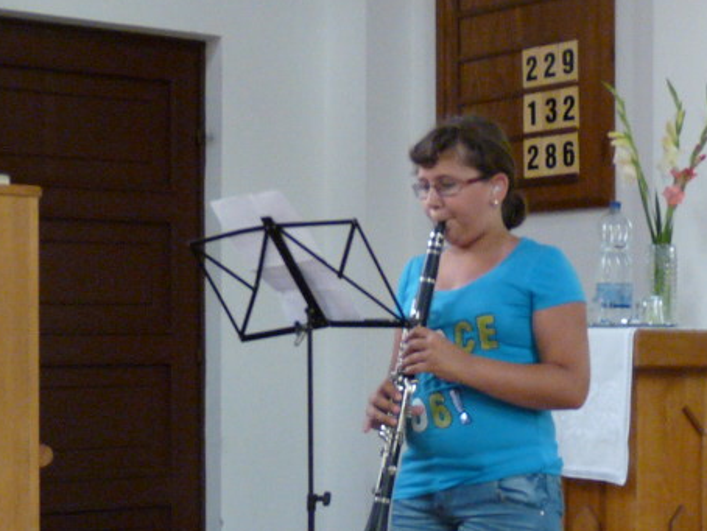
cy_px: 366
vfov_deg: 15.9
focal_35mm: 93
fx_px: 1900
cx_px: 477
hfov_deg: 21.0
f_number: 3
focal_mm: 6.6
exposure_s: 1/10
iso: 400
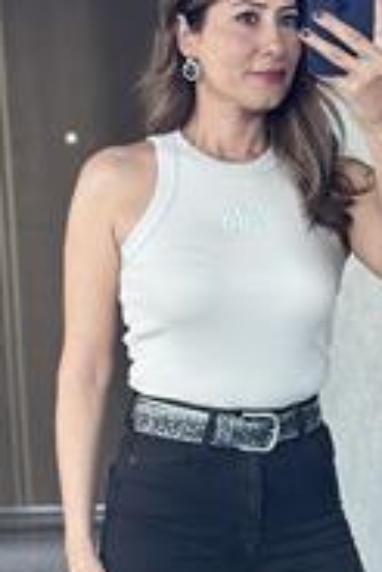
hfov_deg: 10.0
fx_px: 2176
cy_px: 560
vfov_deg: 14.7
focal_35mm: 137
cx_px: 214
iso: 200
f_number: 1.78
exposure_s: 1/60
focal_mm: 6.86
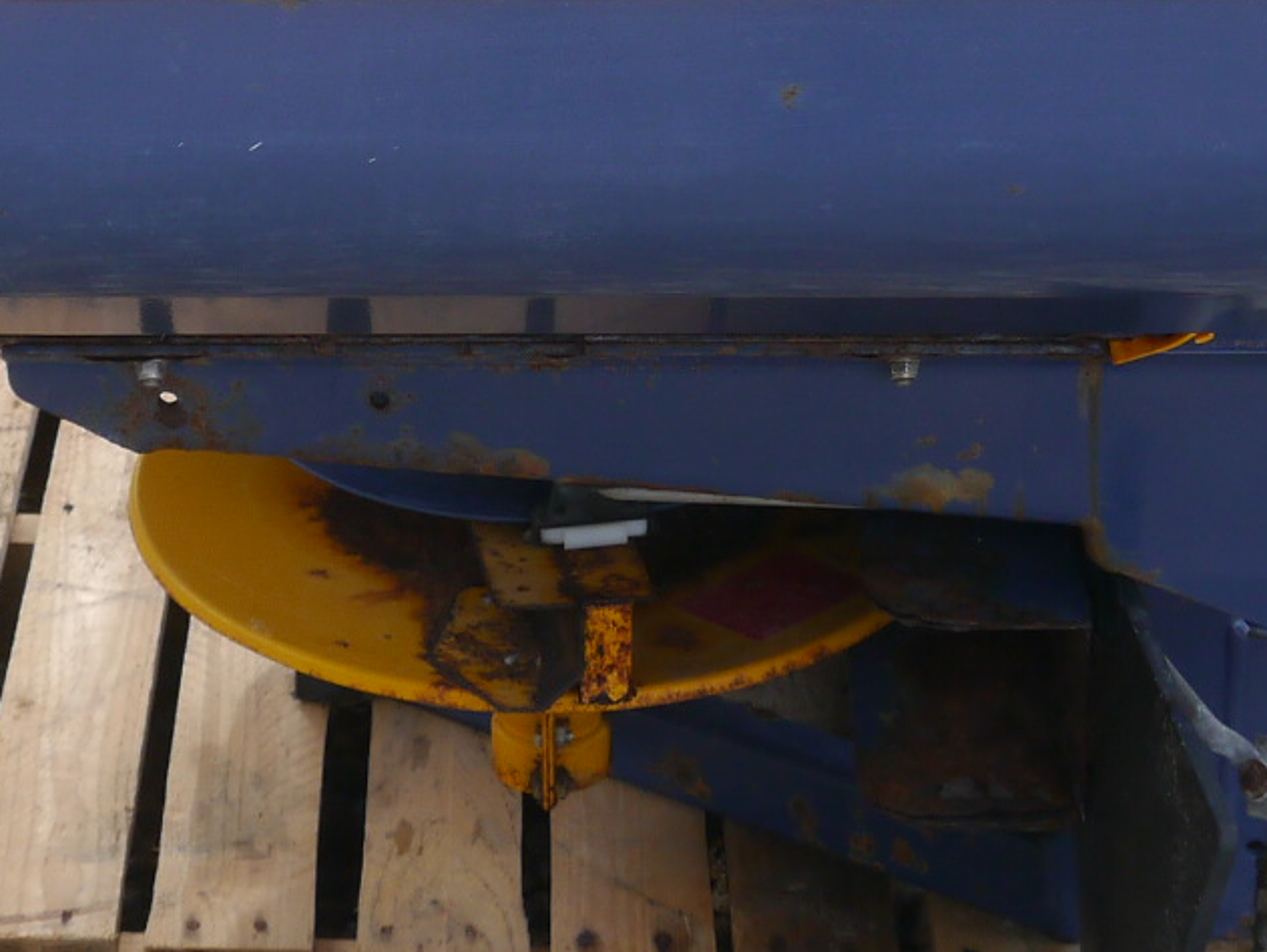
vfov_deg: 13.1
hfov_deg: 17.7
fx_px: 4065
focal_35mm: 111
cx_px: 600
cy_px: -114
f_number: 5
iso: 160
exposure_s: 1/200
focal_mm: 15
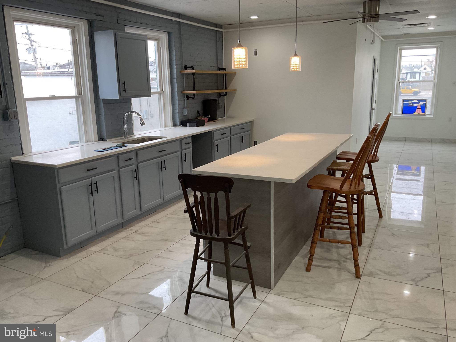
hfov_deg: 61.7
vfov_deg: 48.2
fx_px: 382
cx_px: 228
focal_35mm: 29
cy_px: 171
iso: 64
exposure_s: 1/120
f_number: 1.8
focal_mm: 3
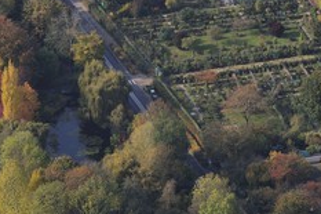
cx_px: 179
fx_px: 1960
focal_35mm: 220
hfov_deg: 9.4
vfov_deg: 6.2
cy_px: 83
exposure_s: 1/800
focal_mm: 122
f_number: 5.6
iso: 400
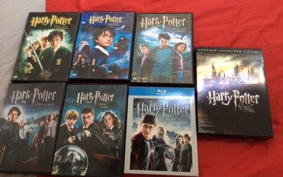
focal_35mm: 35
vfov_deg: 36.2
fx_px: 270
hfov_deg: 55.4
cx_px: 139
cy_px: 83
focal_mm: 3.3
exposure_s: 1/25
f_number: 2.4
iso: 125
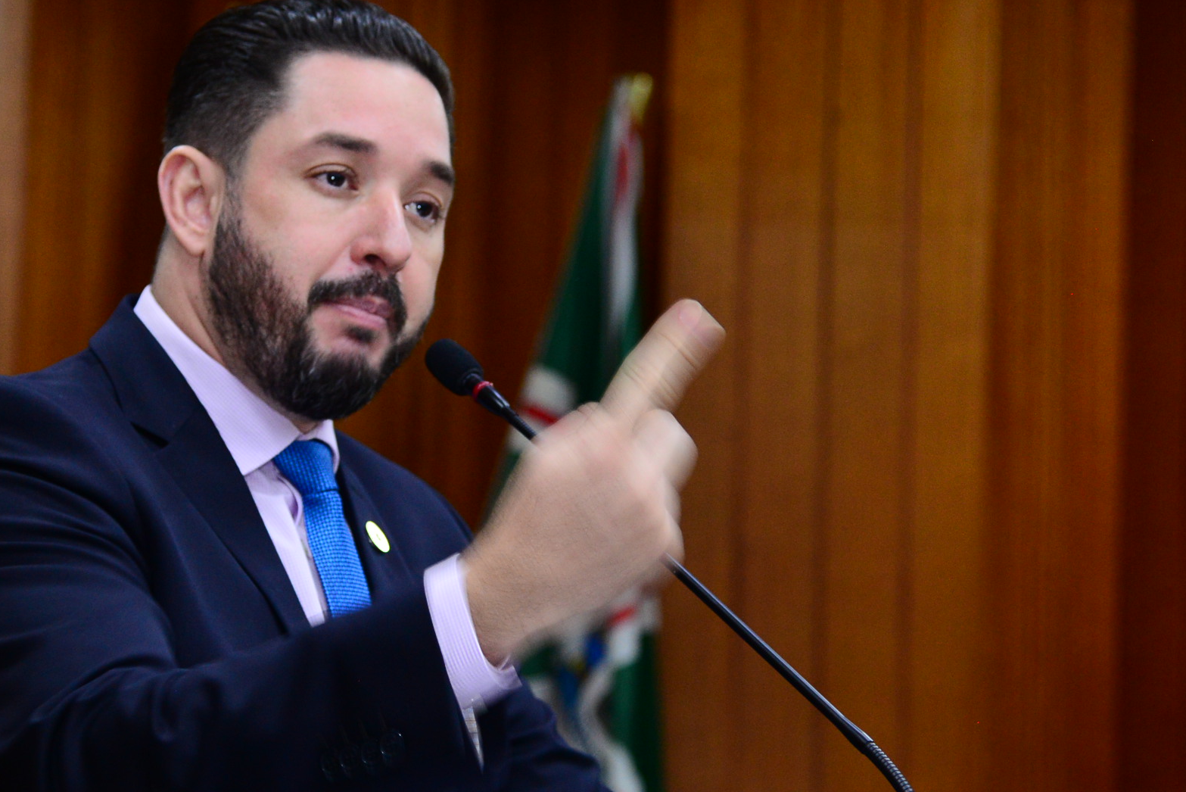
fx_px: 4745
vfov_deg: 9.5
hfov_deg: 14.2
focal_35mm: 144
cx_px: 380
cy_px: 444
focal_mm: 75
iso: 1600
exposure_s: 1/60
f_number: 4
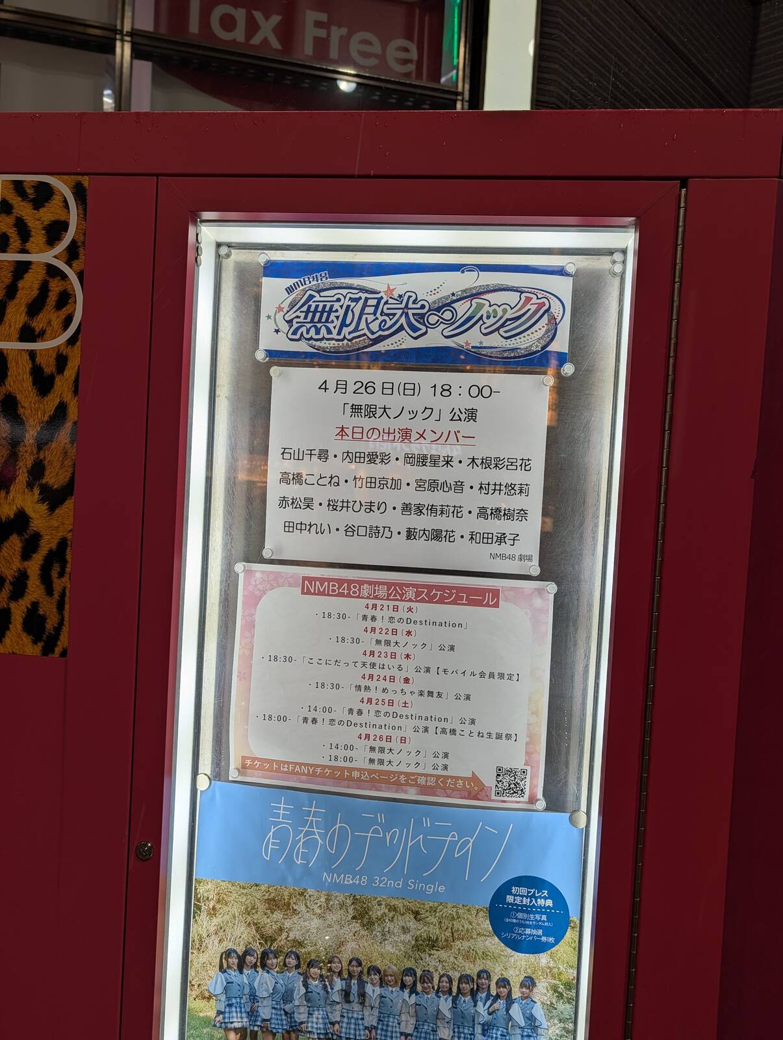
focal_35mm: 24
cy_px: 520
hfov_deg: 56.9
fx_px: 722
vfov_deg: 71.5
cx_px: 392
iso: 26
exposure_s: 1/120
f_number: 1.68
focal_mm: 6.9
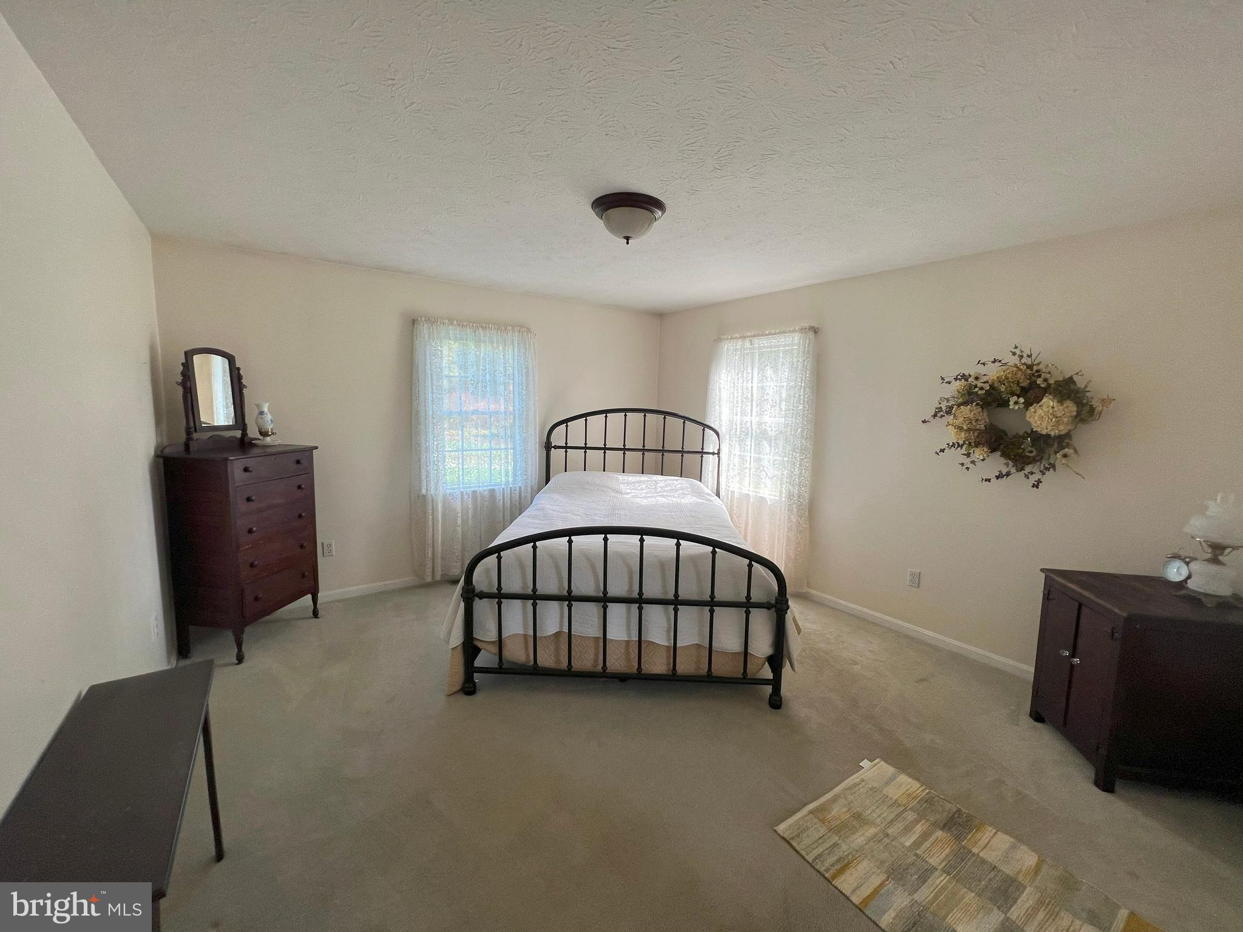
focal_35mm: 13
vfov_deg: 89.9
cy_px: 466
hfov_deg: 106.2
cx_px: 622
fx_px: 467
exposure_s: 1/99
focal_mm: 1.57
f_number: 1.8
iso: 50
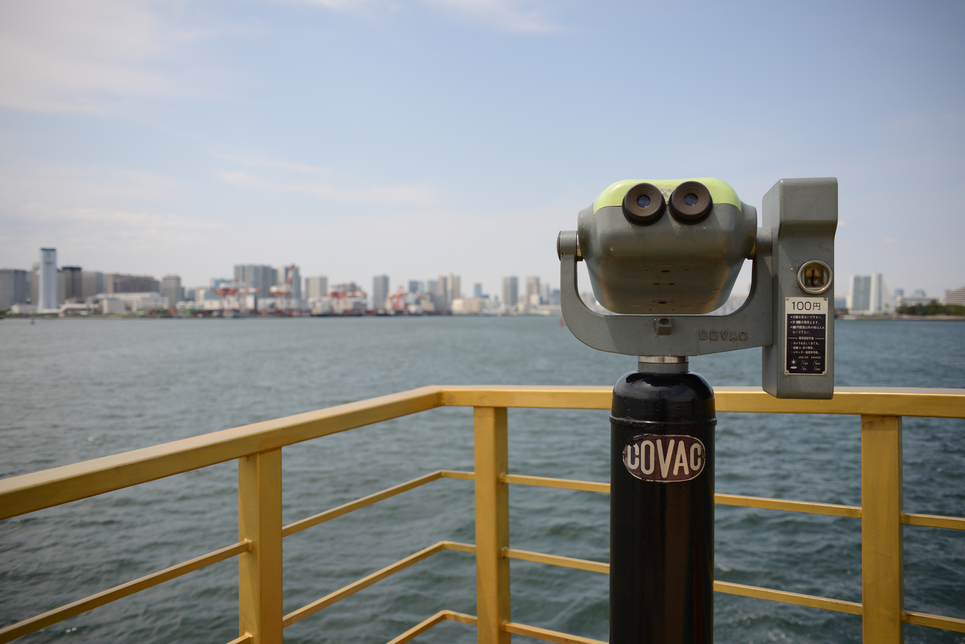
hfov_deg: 65.5
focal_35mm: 28
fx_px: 751
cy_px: 322
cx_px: 482
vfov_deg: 46.4
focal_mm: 28
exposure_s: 1/1250
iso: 100
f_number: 4
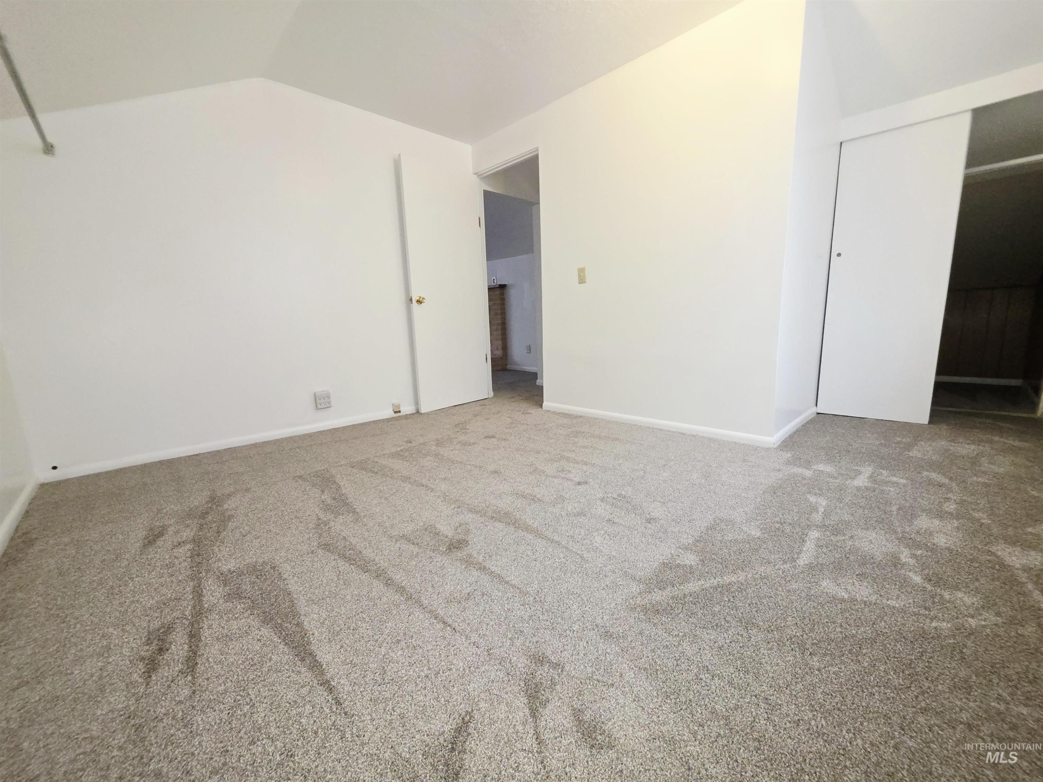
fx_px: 392
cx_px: 522
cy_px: 391
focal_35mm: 13
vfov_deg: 89.9
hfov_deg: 106.2
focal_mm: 2.2
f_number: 1.9
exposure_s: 1/60.2
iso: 250
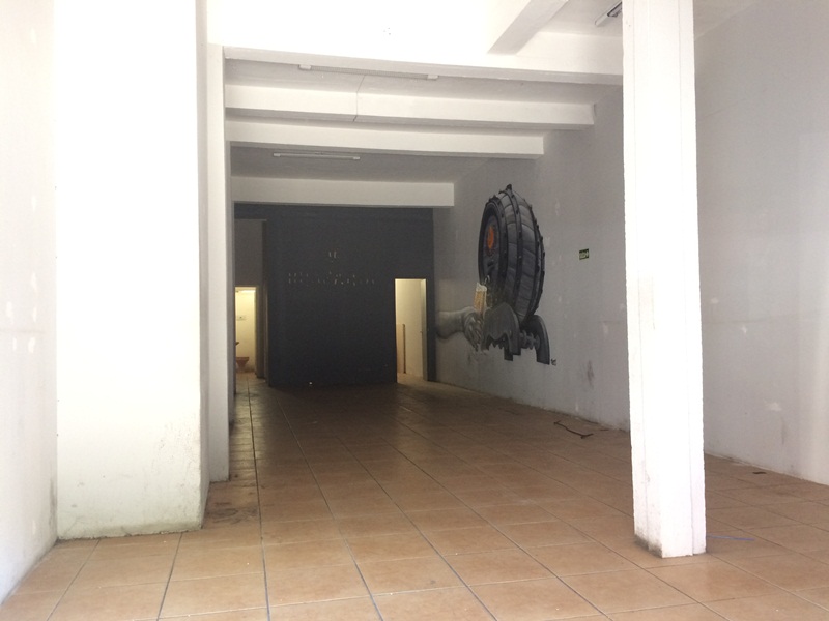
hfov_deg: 61.7
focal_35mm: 29
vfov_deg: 48.2
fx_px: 695
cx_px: 414
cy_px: 310
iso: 160
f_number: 2.2
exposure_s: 1/30
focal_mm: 4.15
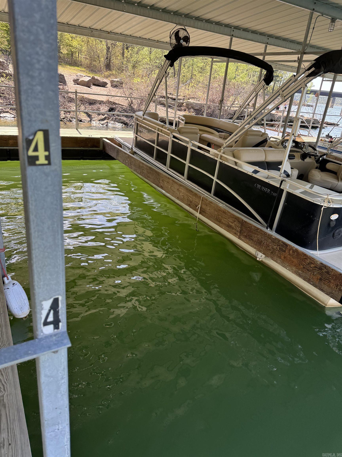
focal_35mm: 24
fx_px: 316
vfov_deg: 71.6
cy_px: 228
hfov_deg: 56.8
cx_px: 171
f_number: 1.78
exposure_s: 1/340
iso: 80
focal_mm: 6.86
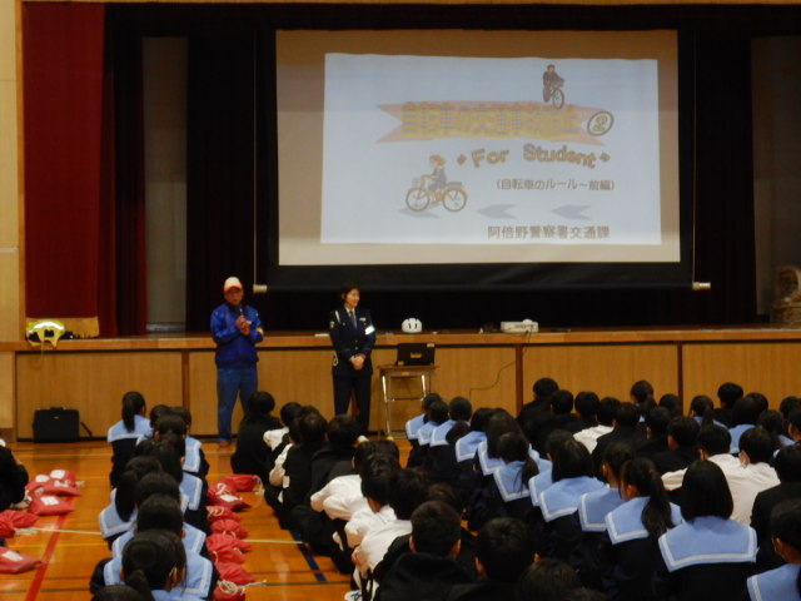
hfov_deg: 21.3
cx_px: 400
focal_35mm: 92
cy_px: 300
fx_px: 2129
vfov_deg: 16.1
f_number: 4.7
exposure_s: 1/30
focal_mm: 16.6
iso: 560
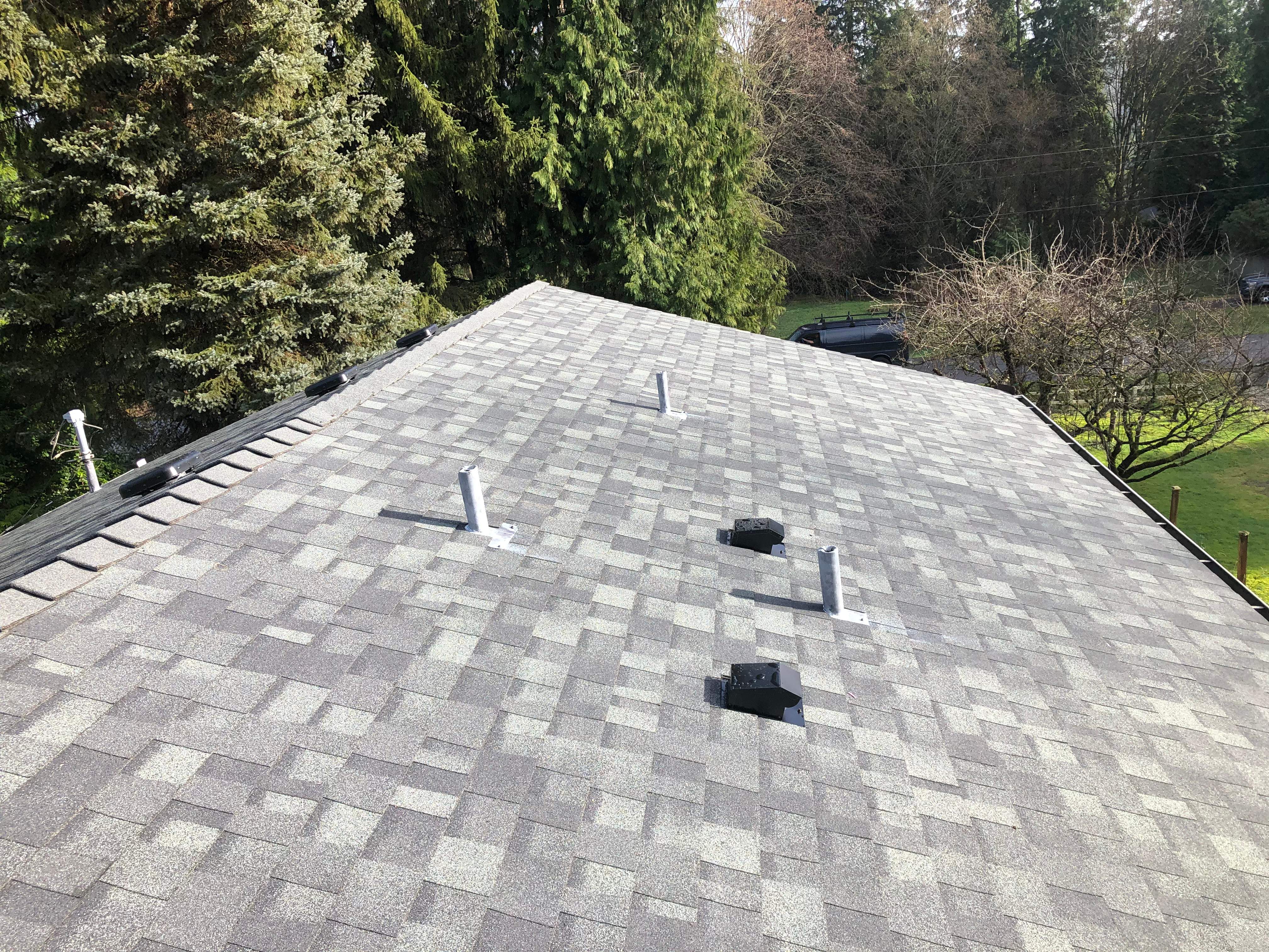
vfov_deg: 49.7
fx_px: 1026
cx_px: 634
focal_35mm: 28
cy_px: 476
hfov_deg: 63.4
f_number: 1.8
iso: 20
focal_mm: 3.99
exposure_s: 1/694
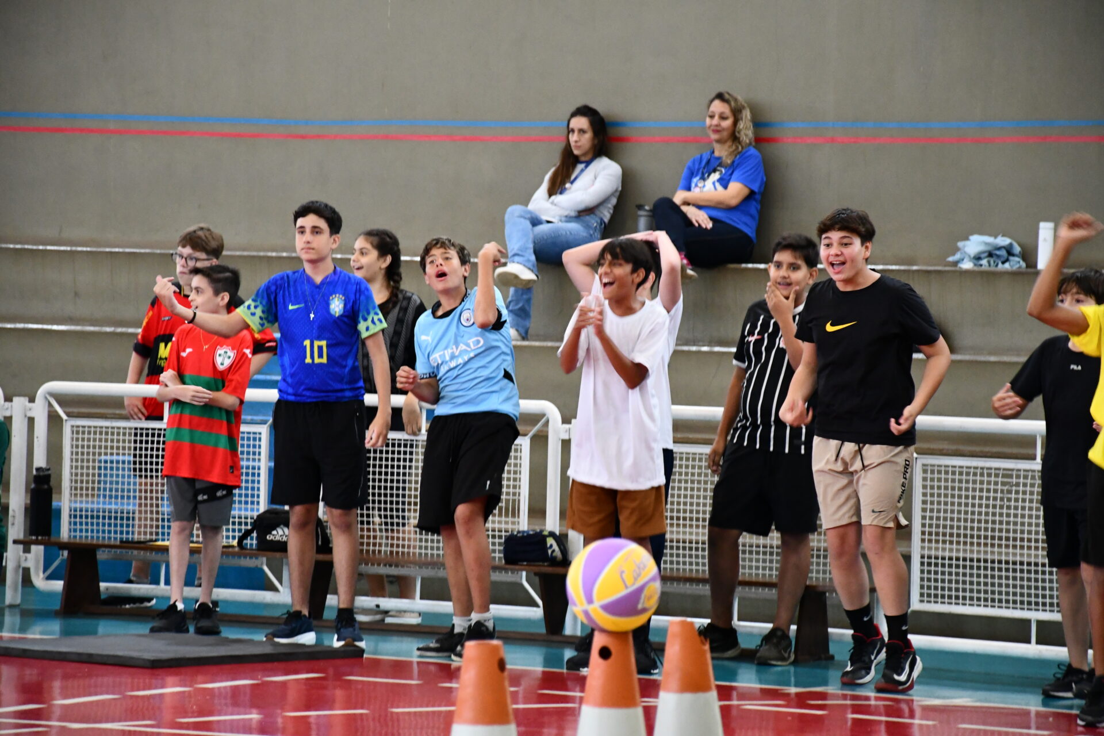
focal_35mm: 157
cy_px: 368
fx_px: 4814
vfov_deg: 8.7
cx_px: 552
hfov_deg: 13.1
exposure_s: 1/125
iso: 3200
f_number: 5.6
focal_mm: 105
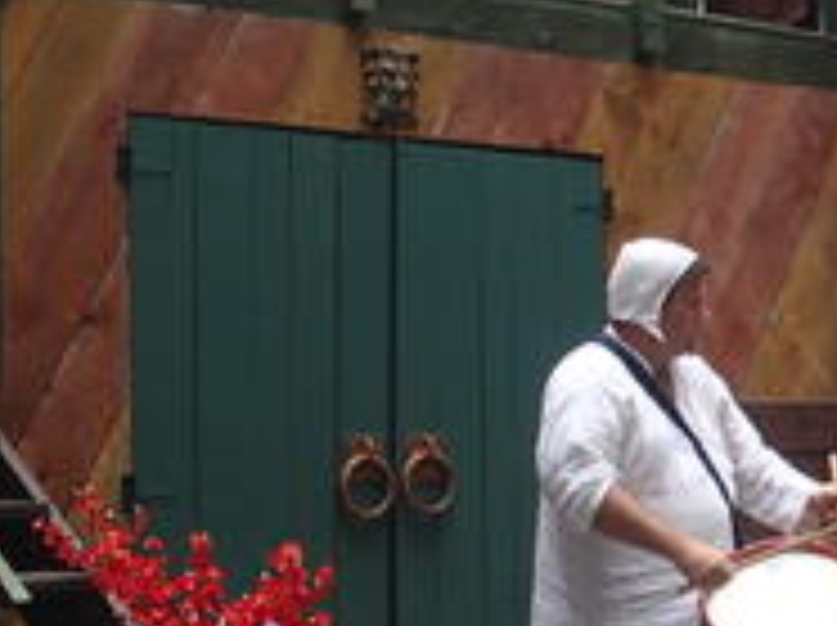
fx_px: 2342
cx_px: 932
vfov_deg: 15.2
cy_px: 356
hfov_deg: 19.4
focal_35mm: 97
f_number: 4
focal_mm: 7.3
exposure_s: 1/125
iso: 100
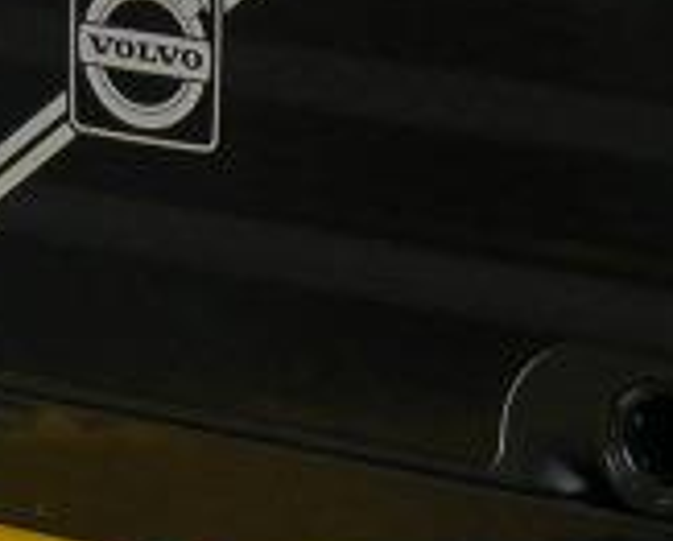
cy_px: 867
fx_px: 5008
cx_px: 367
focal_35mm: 251
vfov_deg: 6.1
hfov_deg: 7.7
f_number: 2.9
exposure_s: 1/47.3
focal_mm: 8.5
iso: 64
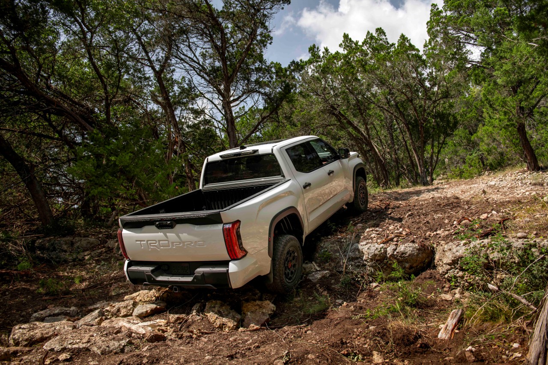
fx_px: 426
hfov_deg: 65.5
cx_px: 274
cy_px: 182
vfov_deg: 46.4
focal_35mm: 28
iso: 80
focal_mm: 28
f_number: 4
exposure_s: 1/250
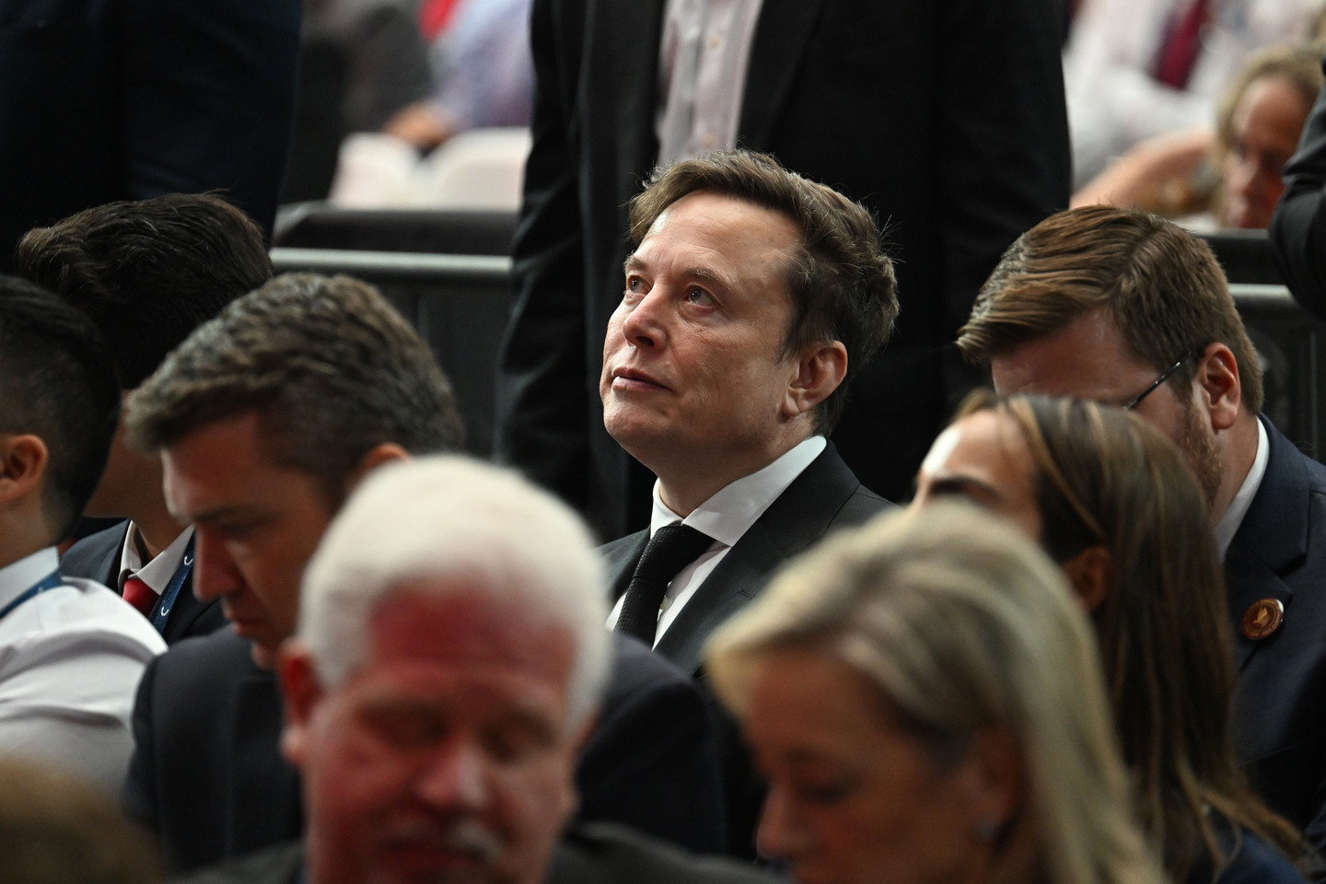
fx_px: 14732
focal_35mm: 400
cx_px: 663
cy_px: 442
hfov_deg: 5.2
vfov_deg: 3.4
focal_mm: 400
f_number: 5.6
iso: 4000
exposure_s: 1/250
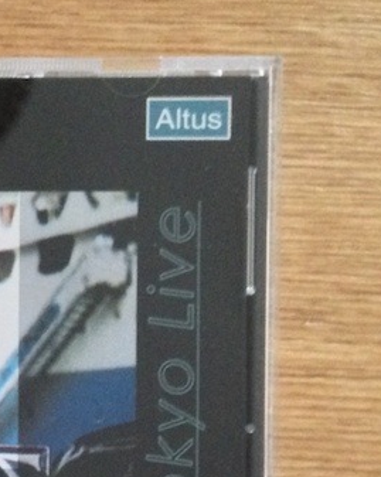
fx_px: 1383
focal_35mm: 98
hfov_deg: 14.8
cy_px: 449
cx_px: -143
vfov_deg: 19.2
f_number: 2.4
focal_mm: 4.12
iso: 640
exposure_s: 1/15
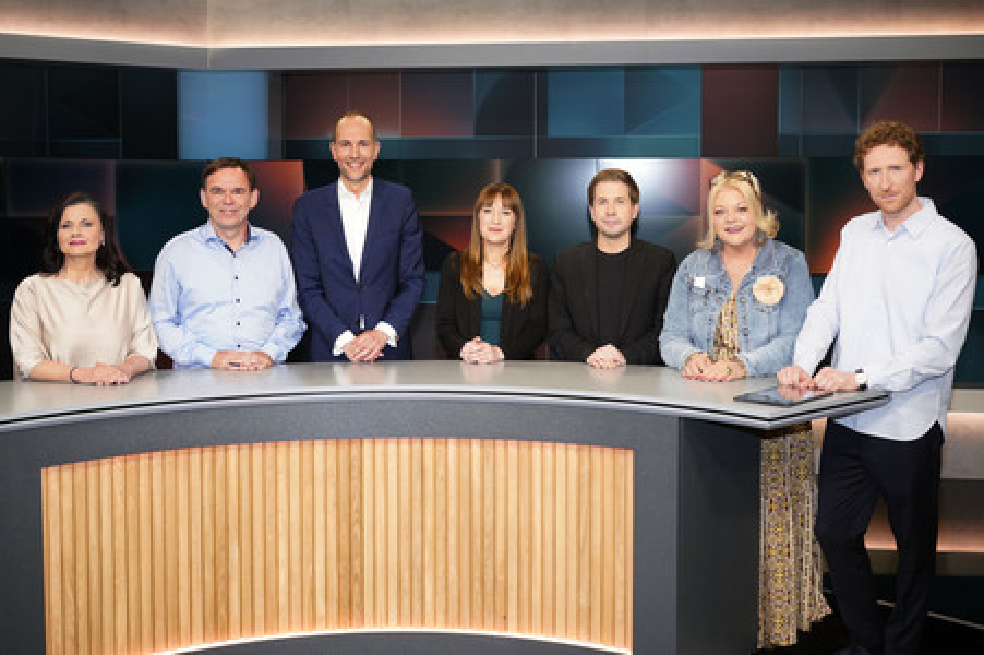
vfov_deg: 37.8
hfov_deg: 54.5
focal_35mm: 35
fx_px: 956
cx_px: 492
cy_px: 328
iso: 2000
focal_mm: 35
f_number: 5
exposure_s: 1/160
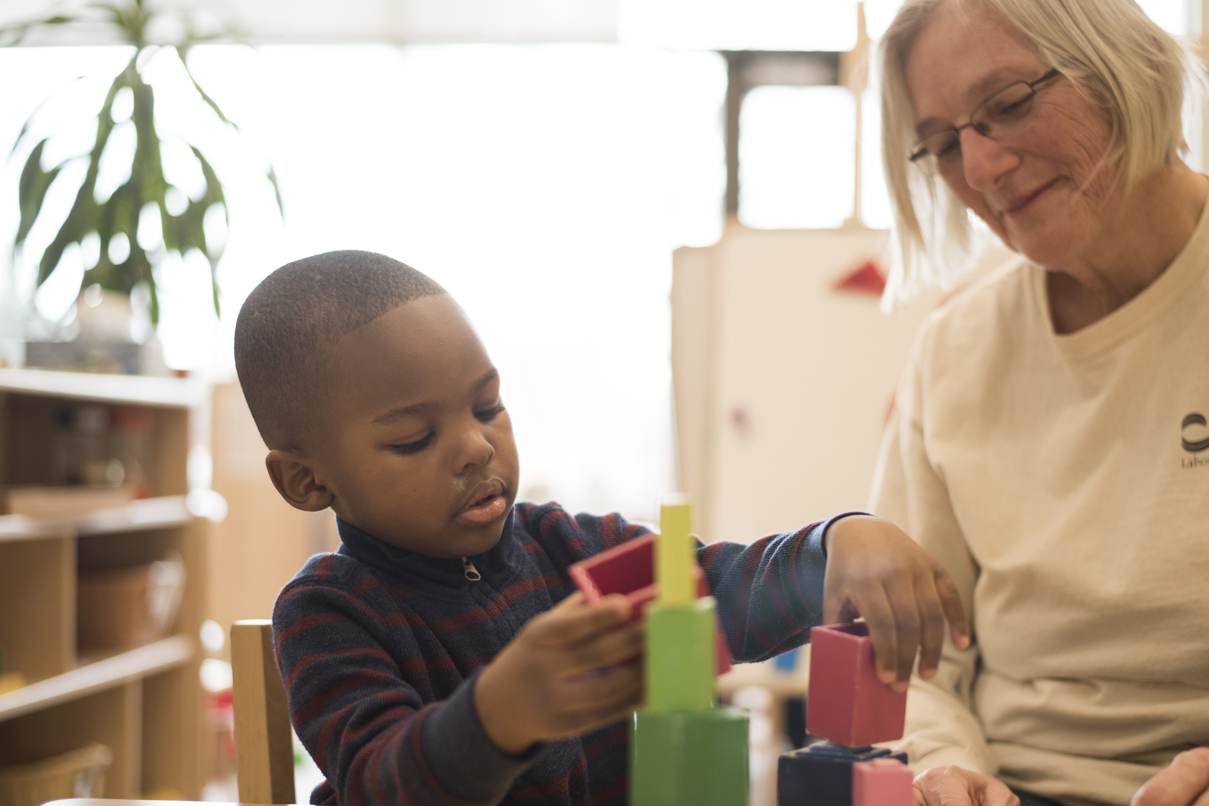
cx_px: 685
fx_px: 1981
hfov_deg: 33.9
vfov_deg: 23.0
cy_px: 442
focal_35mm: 59
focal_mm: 50
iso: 400
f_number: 1.8
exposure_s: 1/250
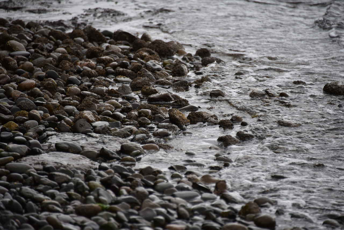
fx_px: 2867
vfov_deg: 4.6
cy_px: 115
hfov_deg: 6.9
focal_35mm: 300
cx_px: 172
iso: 360
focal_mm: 300
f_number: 5.6
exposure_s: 1/640
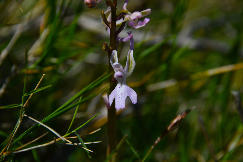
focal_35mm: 375
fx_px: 2531
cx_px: 122
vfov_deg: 3.7
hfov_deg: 5.5
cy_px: 81
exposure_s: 1/250
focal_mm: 250
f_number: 8
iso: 100
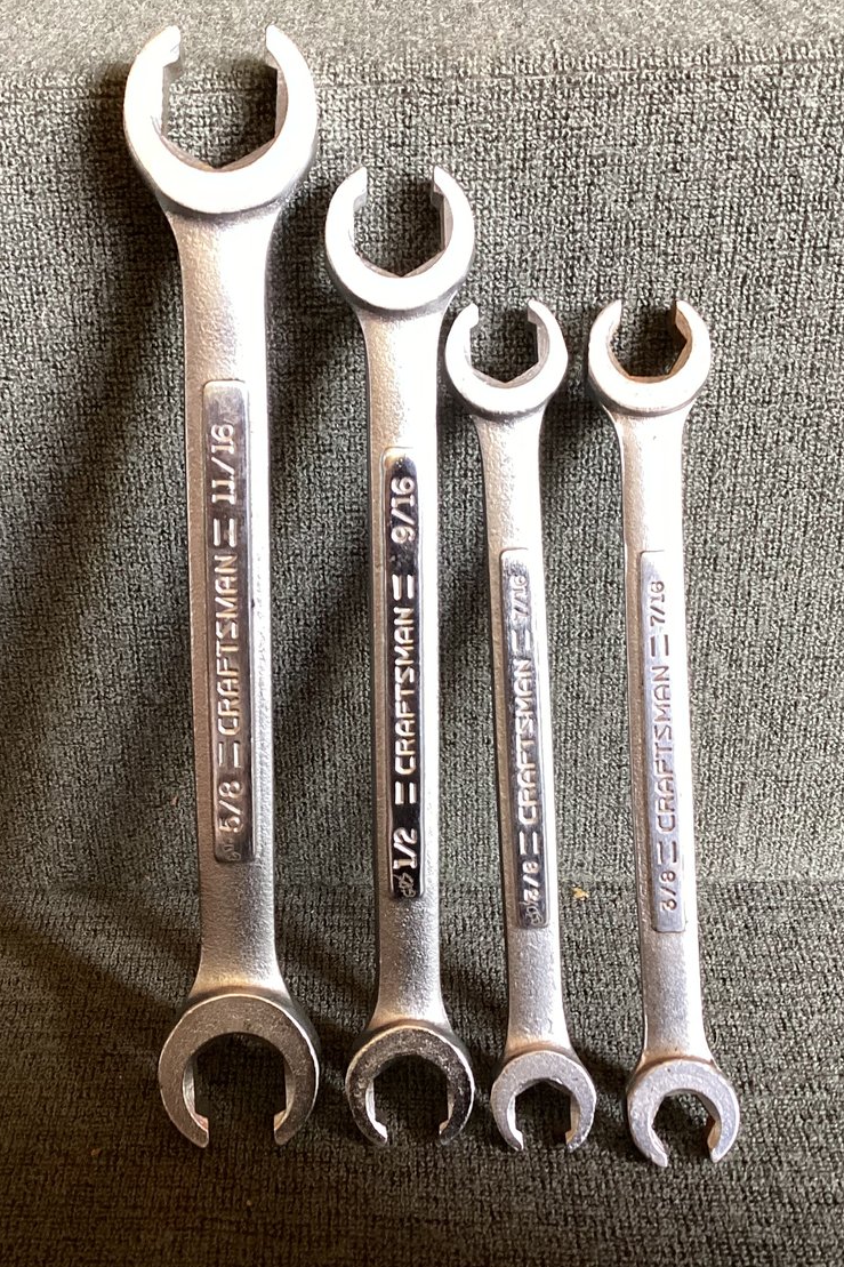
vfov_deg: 44.5
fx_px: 1548
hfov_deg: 30.3
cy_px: 644
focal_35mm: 44
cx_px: 294
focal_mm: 3.3
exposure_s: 1/50
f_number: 2.4
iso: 200
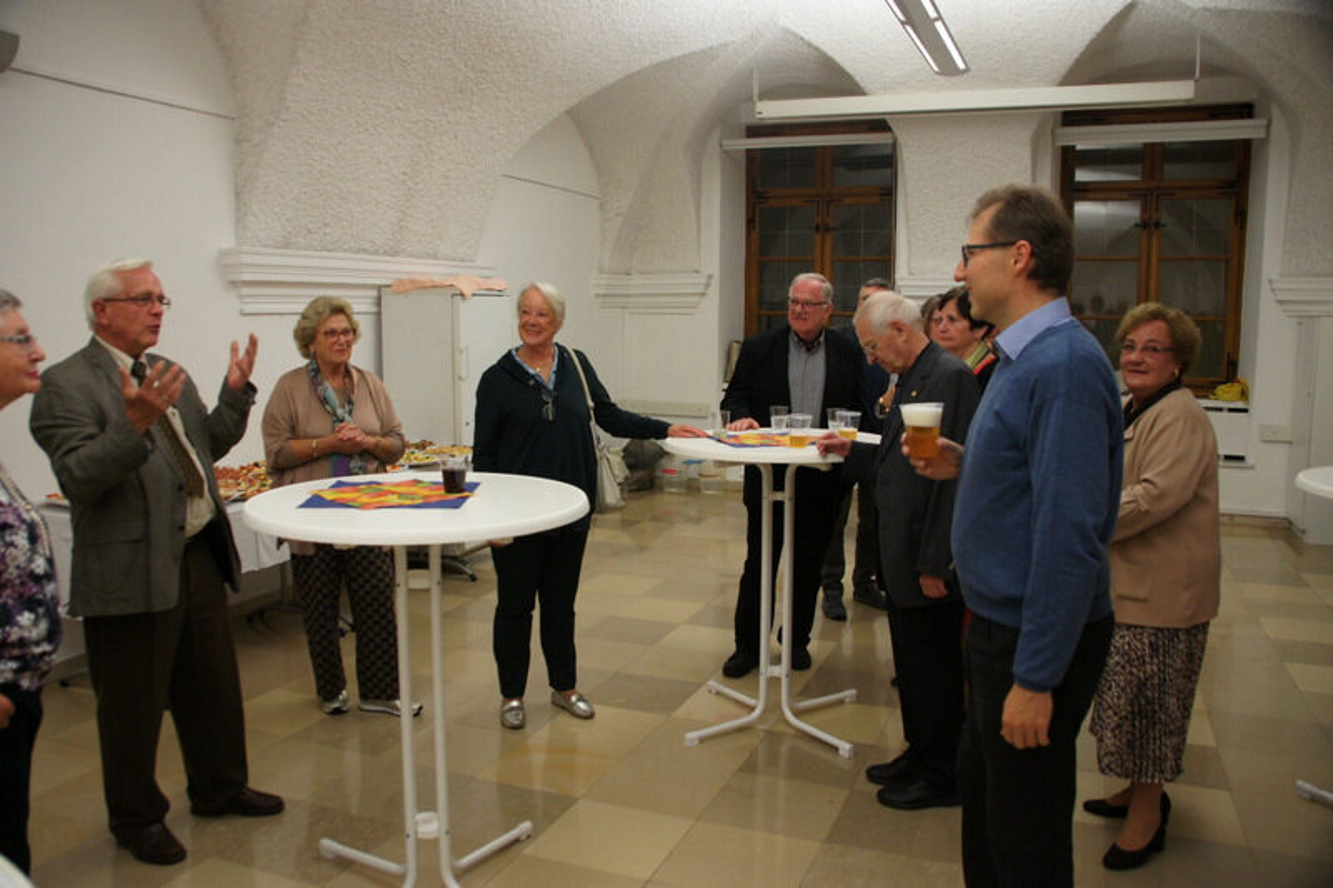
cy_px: 444
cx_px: 666
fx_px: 999
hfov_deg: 67.4
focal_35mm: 27
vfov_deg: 47.9
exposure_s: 1/100
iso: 1600
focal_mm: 18
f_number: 3.5
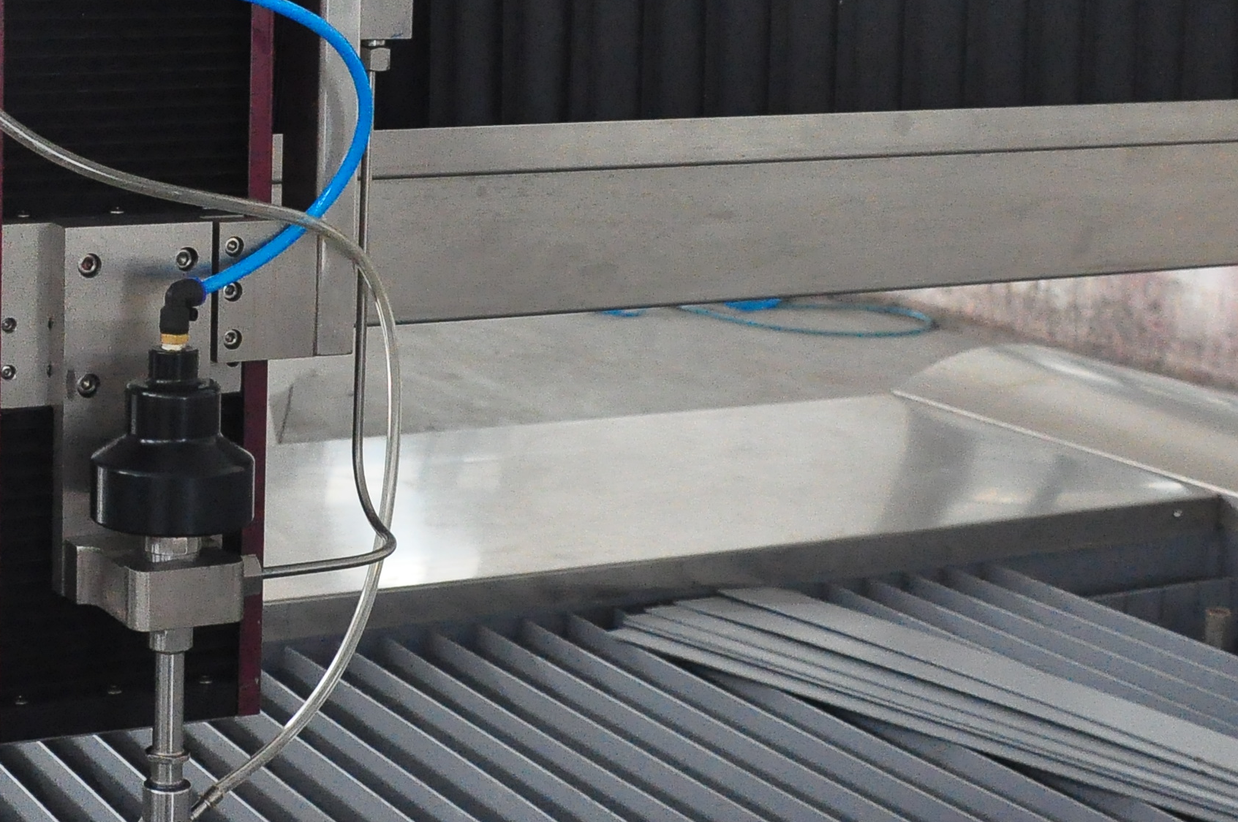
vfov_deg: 17.7
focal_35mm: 76
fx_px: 2610
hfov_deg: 25.6
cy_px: 110
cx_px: 48
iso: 2800
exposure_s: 1/250
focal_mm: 20
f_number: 4.5
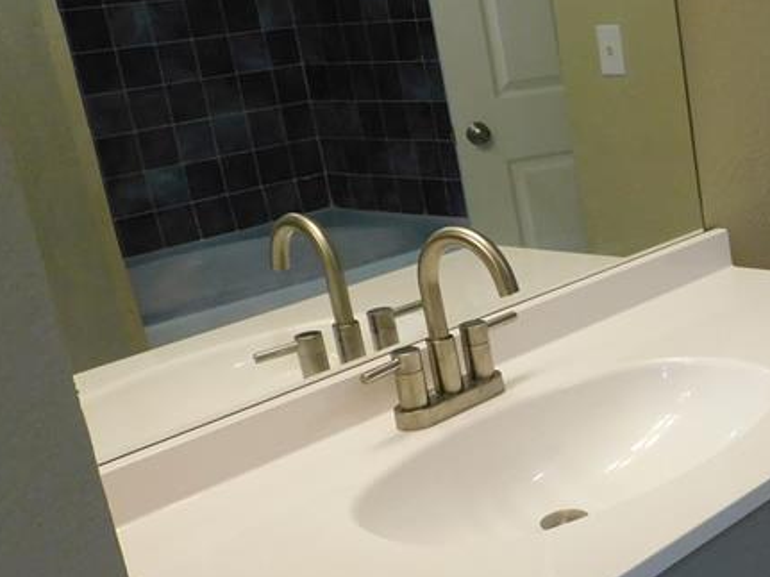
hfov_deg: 30.7
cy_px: 355
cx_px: 816
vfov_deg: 25.6
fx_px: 1268
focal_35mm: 57
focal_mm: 4.3
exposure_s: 1/30
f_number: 3.3
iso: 280
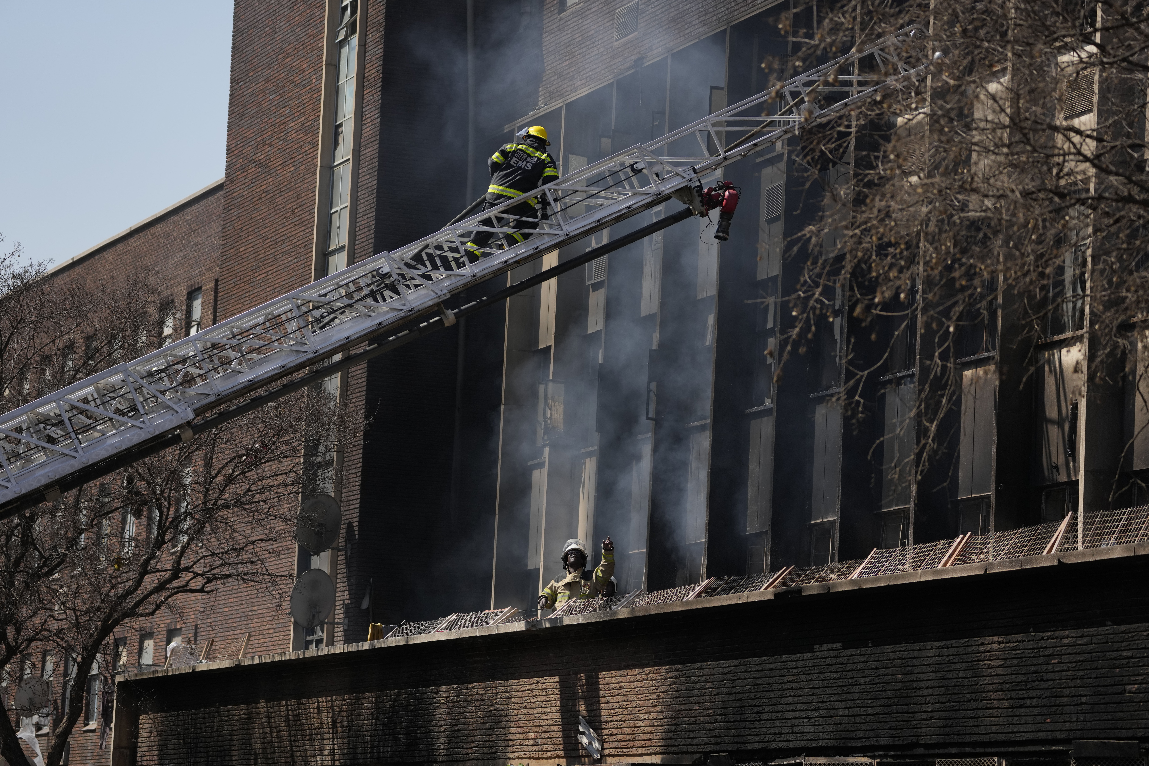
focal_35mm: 126
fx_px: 4021
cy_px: 383
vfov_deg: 10.9
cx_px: 574
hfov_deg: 16.3
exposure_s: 1/4000
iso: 500
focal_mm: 126
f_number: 5
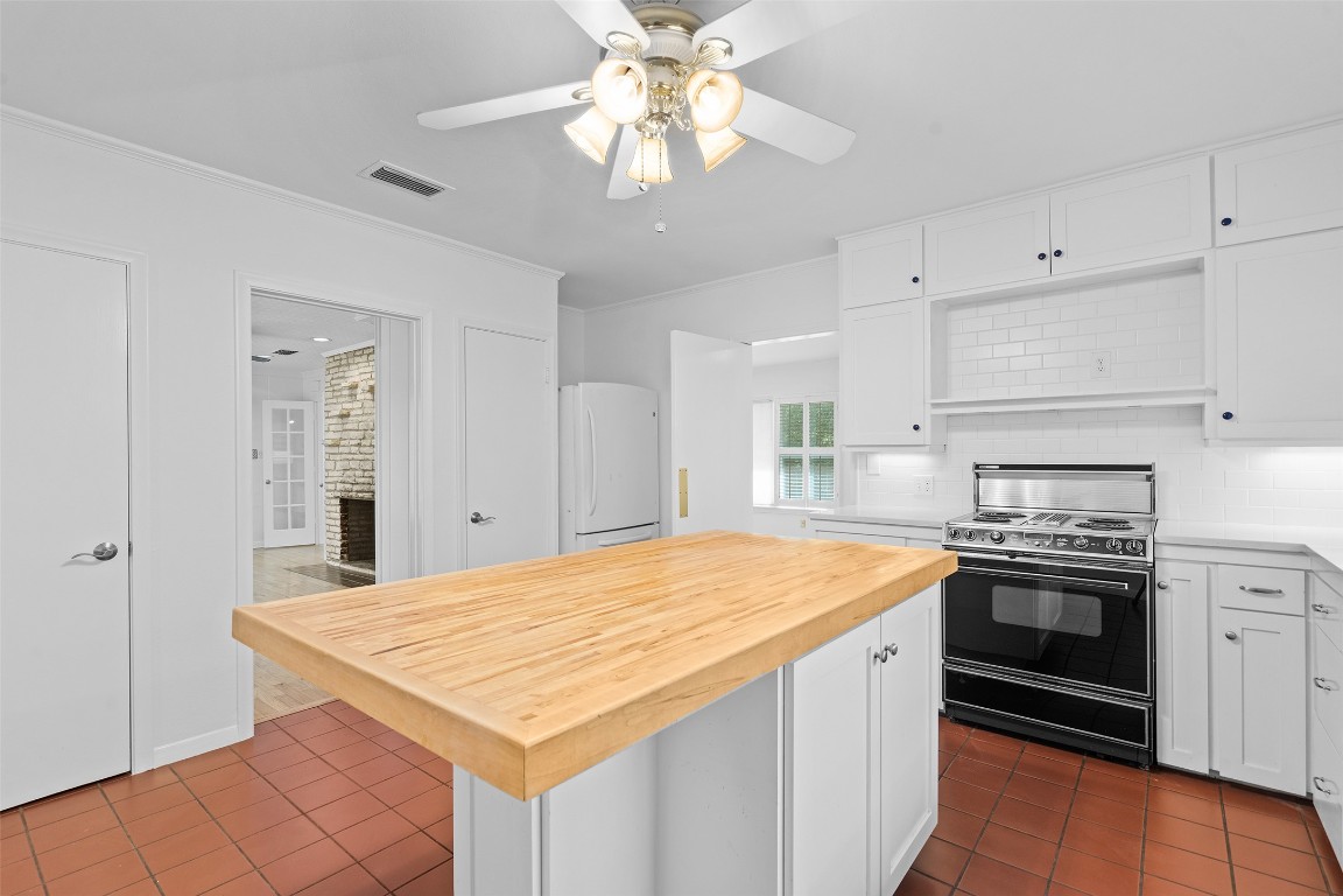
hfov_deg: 96.7
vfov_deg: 73.7
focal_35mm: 16
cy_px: 448
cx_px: 672
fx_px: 597
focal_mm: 16
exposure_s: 1/2.5
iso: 320
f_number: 8
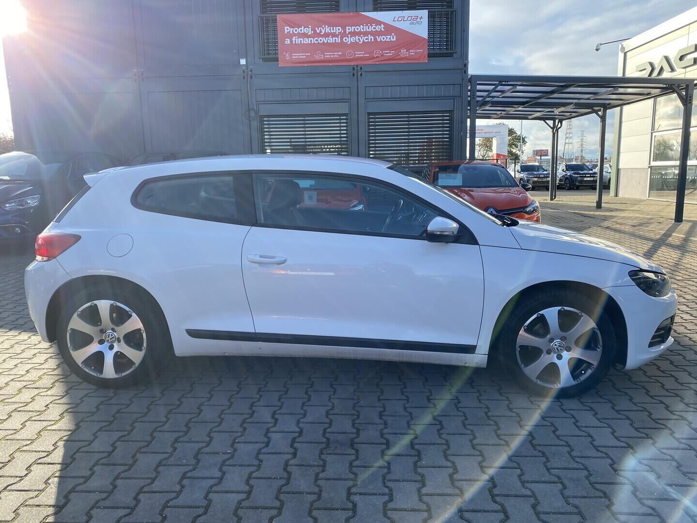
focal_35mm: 26
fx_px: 524
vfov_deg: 53.1
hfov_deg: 67.3
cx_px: 348
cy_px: 262
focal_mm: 4.25
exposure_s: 1/799
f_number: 1.8
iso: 32
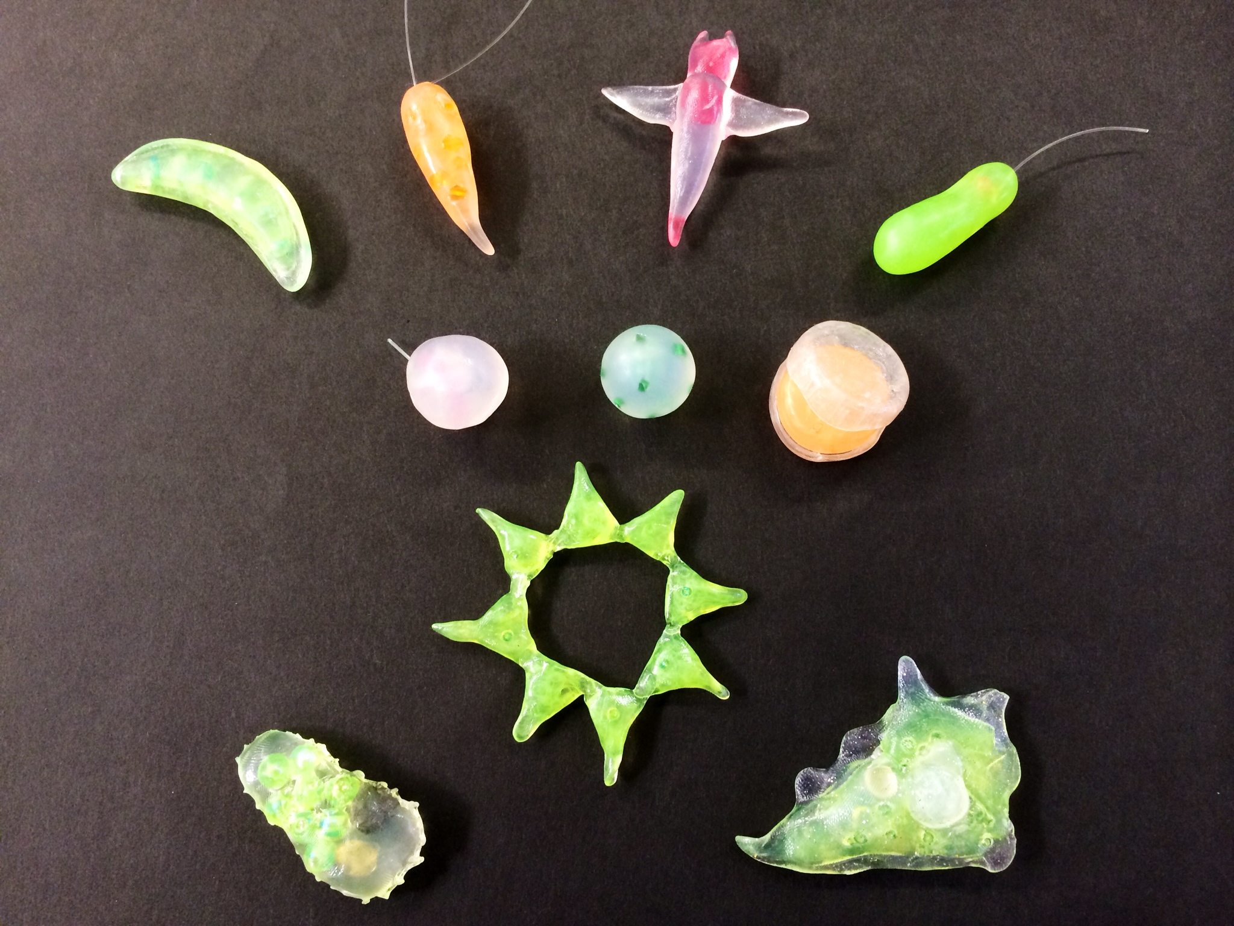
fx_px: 1069
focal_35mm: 30
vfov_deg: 46.8
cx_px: 617
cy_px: 463
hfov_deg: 60.0
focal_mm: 4.12
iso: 64
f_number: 2.2
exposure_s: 1/30
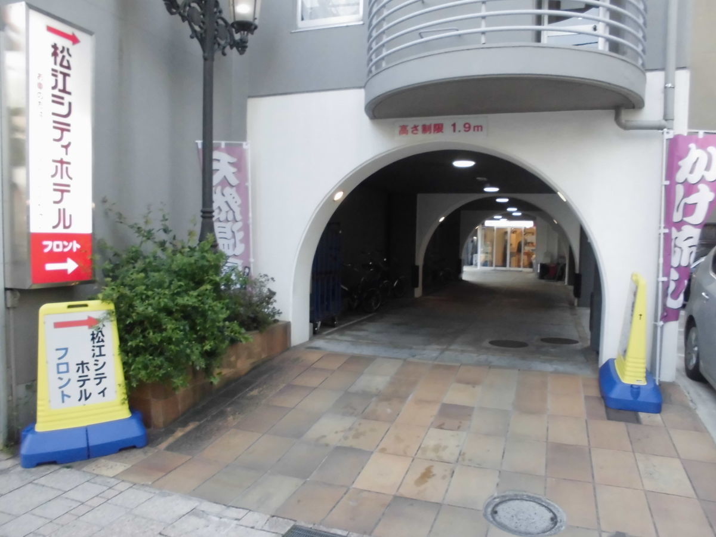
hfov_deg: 67.3
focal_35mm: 26
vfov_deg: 53.1
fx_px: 538
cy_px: 268
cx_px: 358
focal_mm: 4.6
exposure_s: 1/60
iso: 400
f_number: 3.5
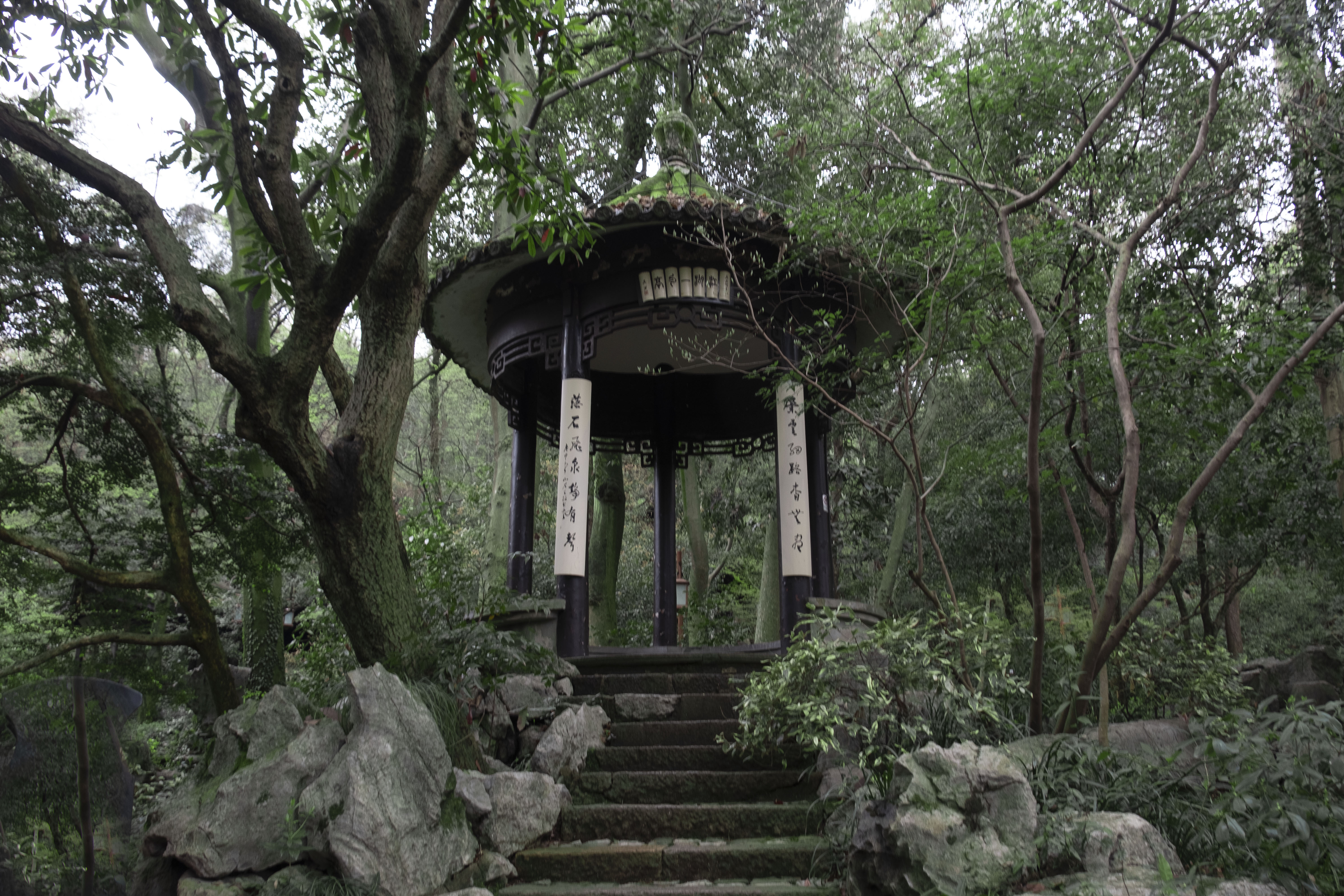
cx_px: 672
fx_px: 1045
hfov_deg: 65.5
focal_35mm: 28
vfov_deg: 46.4
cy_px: 448
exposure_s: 1/15
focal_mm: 18.5
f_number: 6.4
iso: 250
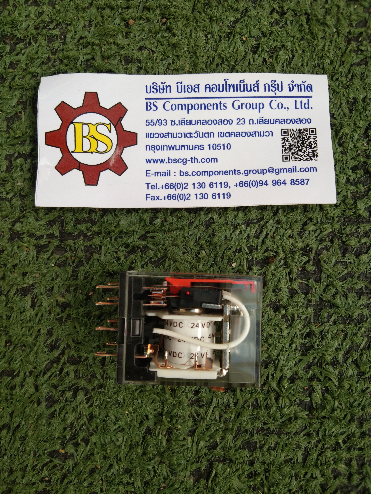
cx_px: 186
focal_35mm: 30
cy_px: 247
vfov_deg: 60.0
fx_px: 429
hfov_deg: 46.8
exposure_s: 1/100
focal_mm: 3.65
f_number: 2.2
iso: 80
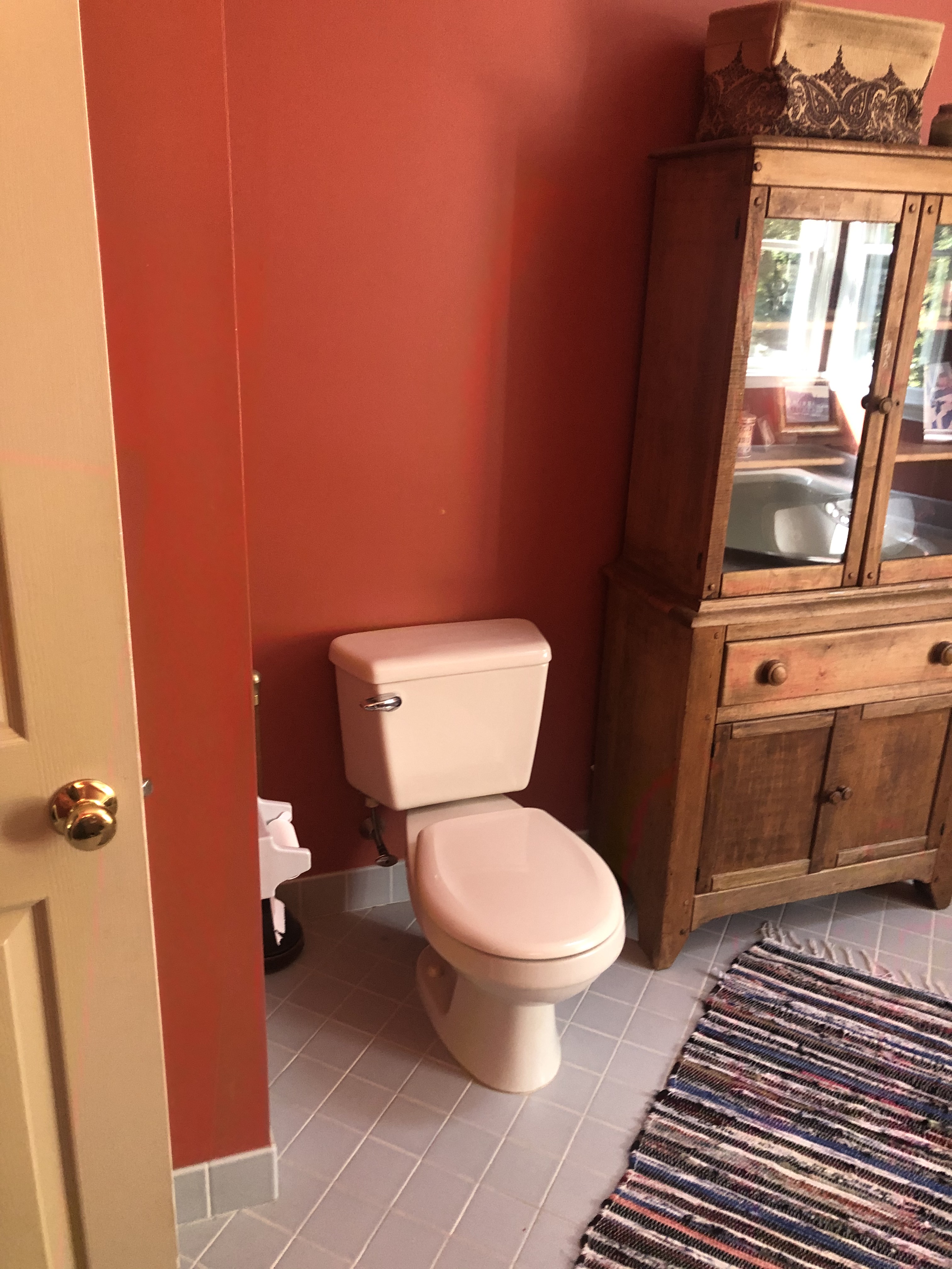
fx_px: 1027
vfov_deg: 63.4
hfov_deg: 49.7
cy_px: 634
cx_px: 476
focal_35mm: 28
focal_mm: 3.99
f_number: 1.8
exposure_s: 1/15
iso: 64
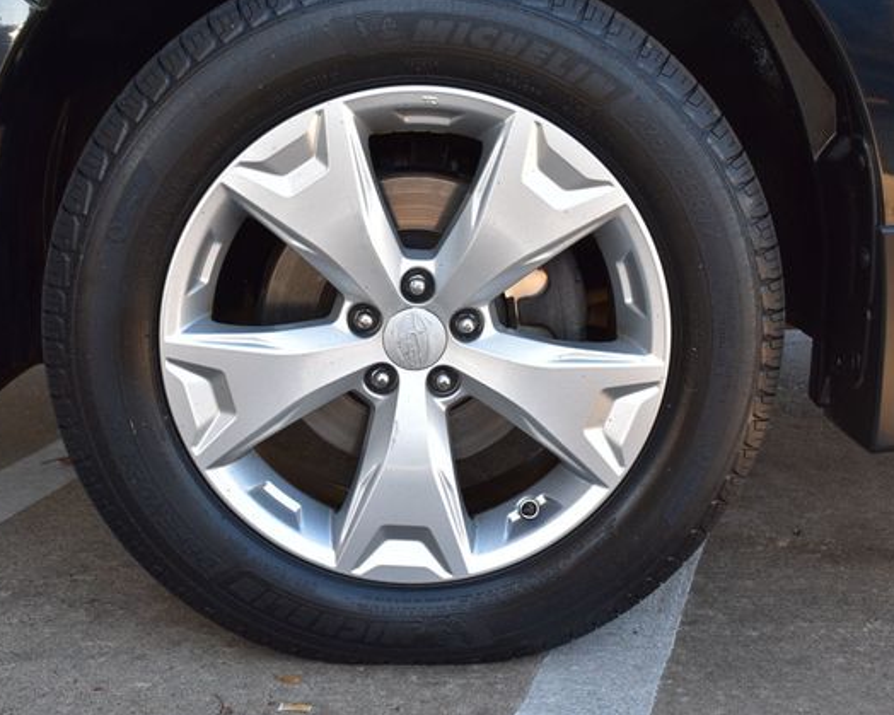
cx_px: 384
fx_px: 1455
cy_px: 357
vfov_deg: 27.6
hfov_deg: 34.1
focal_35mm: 55
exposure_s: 1/100
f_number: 9
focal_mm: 32
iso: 400
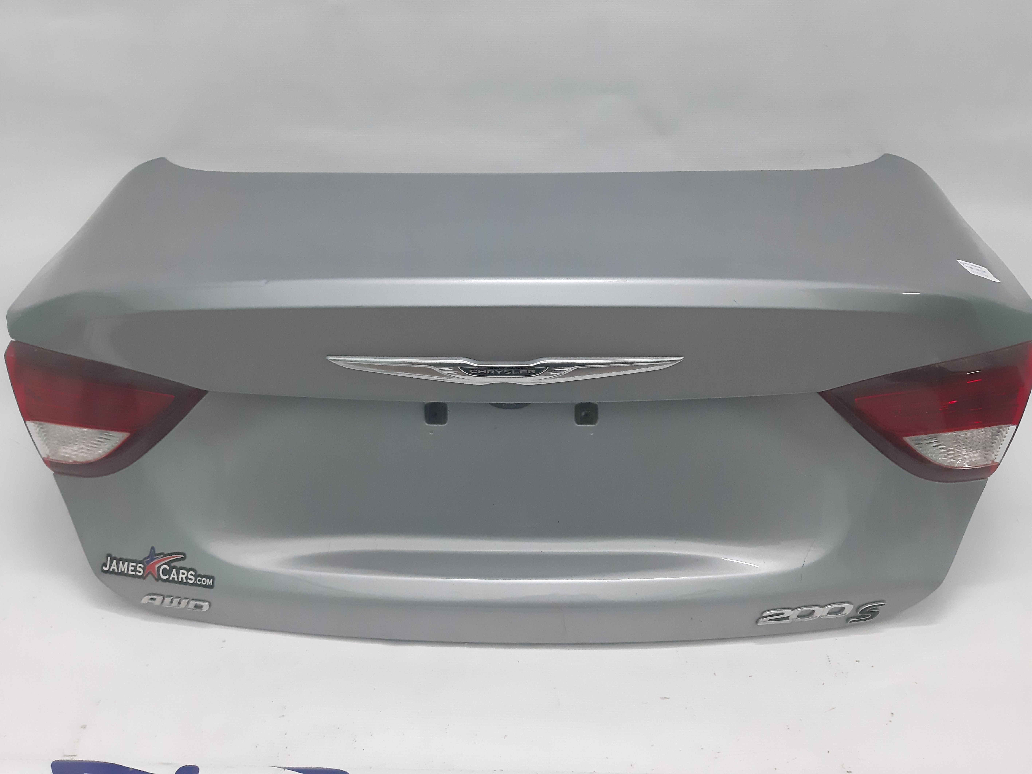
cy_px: 387
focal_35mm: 27
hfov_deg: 65.3
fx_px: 805
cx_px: 516
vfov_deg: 51.4
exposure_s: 1/25
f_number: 1.7
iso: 320
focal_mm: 3.93
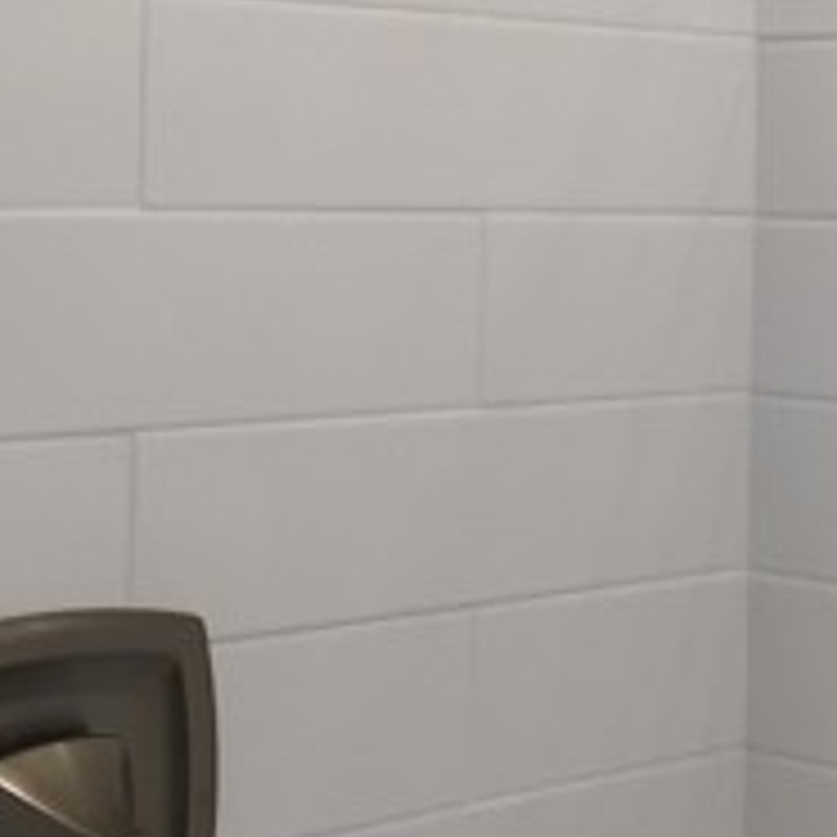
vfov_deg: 19.5
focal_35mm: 88
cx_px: 783
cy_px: 144
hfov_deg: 19.3
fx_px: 2407
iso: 32
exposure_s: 1/30
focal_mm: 4.15
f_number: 2.2
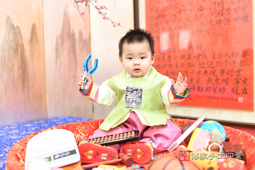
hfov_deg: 54.4
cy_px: 85
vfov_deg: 37.9
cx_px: 128
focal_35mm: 35
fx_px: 248
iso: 500
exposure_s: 1/200
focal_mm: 35
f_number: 2.8
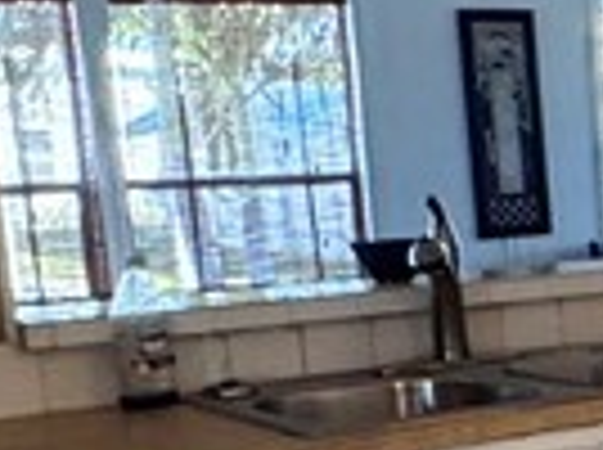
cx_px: 1282
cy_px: 382
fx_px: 1861
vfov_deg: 13.7
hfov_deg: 14.5
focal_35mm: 107
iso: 320
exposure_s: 1/120
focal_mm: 2.22
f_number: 2.2
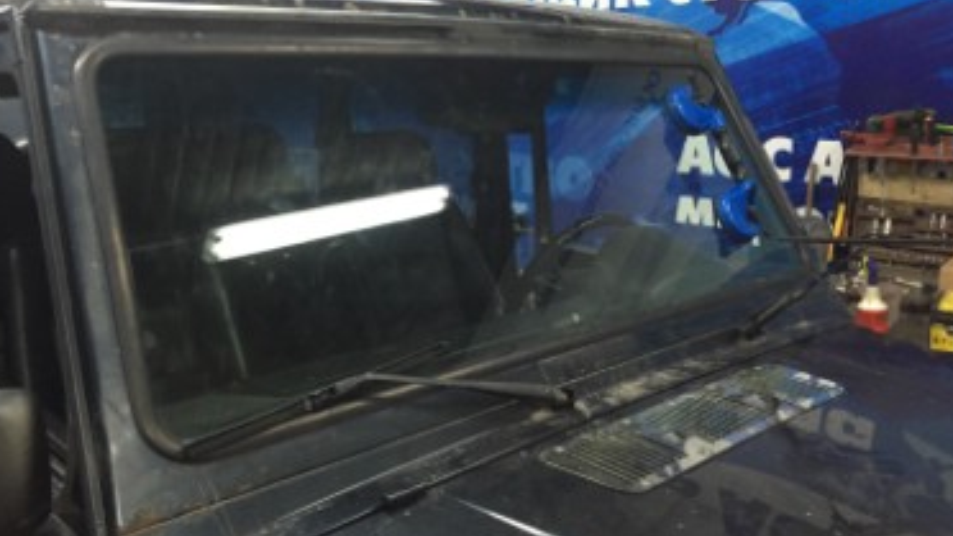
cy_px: 244
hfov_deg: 58.0
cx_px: 459
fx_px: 859
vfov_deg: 34.6
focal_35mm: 34
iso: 250
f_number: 2.2
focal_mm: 4.15
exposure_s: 1/33
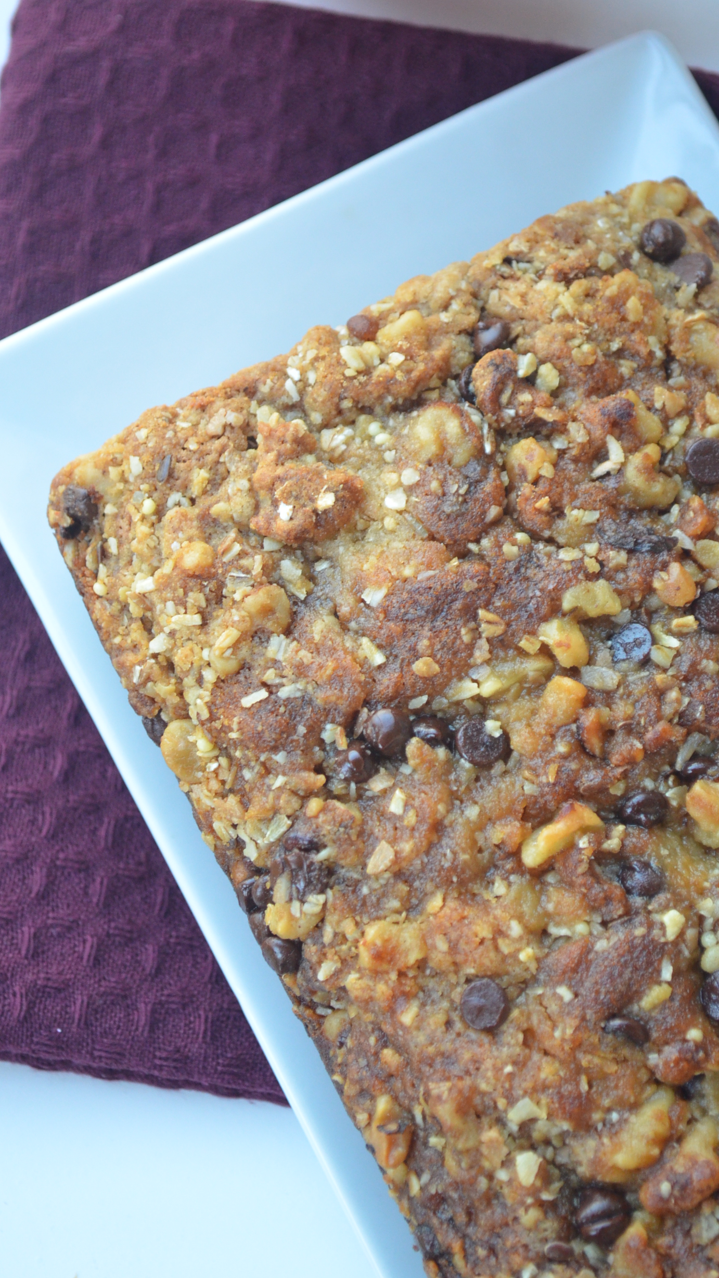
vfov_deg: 24.6
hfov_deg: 14.0
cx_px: 369
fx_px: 2932
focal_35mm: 87
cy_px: 640
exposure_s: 1/60
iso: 1400
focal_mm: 55
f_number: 5.6
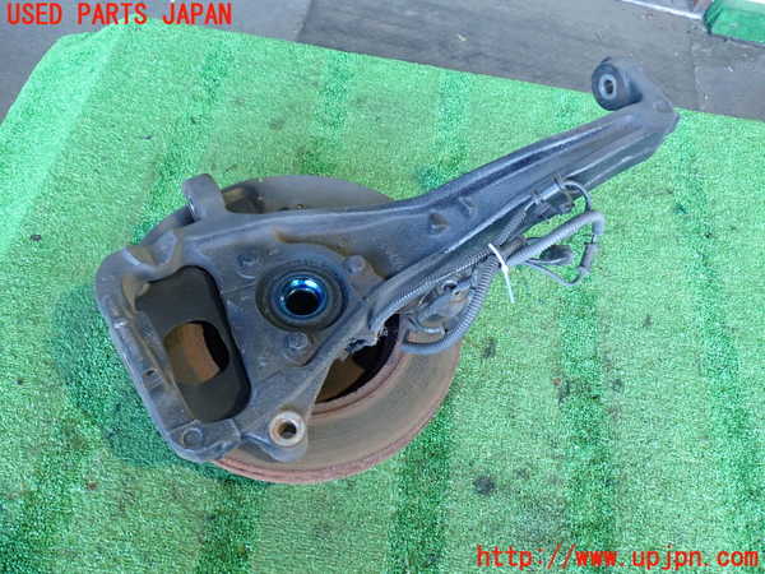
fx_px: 663
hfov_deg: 60.0
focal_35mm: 30
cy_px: 287
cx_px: 382
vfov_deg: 46.8
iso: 320
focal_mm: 5.4
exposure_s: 1/30
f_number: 2.3
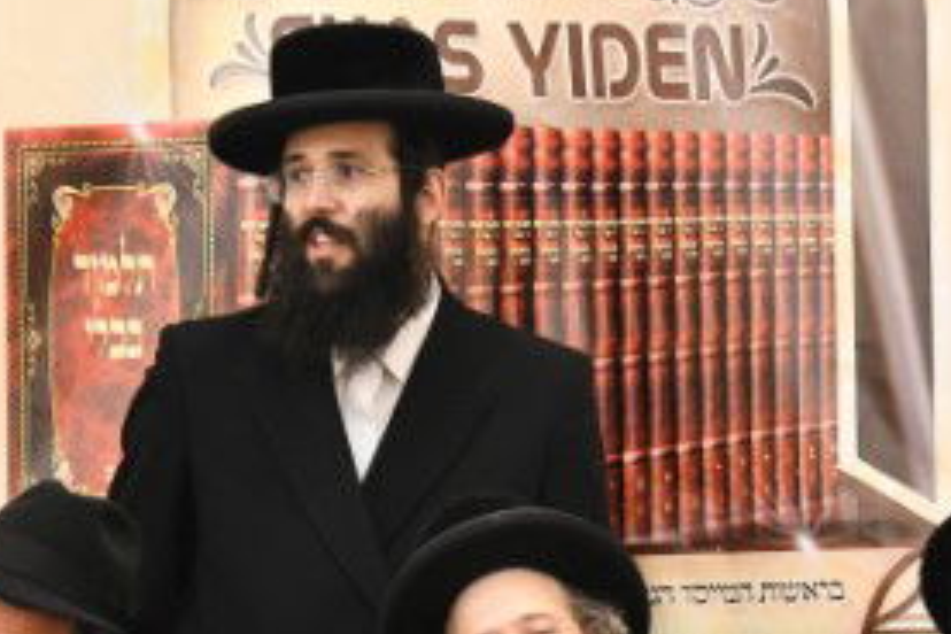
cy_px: 606
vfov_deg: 5.7
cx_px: 858
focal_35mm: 240
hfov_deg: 8.5
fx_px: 6340
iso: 2500
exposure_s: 1/100
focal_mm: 92
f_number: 5.6
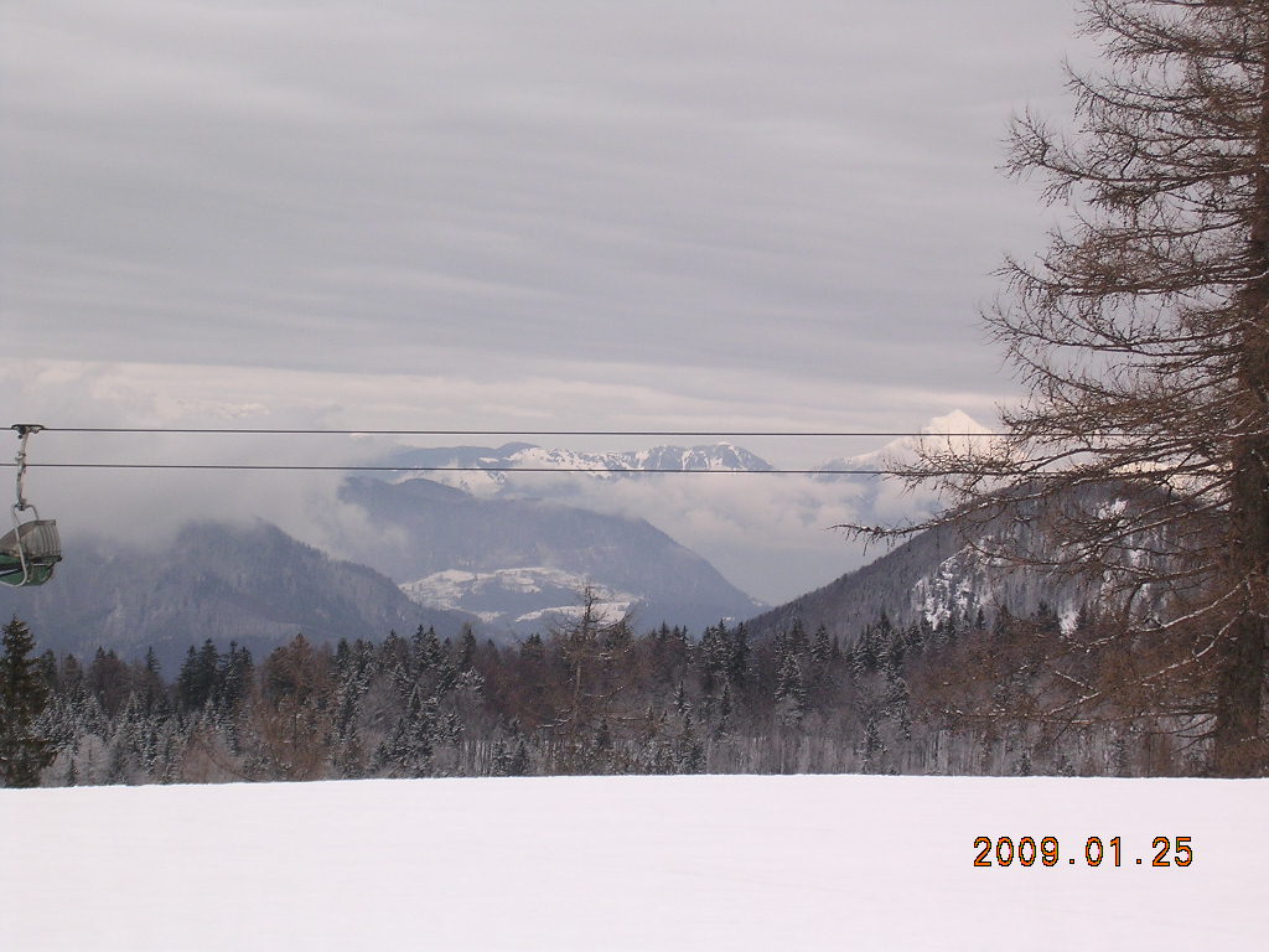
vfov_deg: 12.9
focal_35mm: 115
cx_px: 634
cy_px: 476
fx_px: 4216
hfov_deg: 17.1
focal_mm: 17.4
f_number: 4.9
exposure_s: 1/124
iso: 100
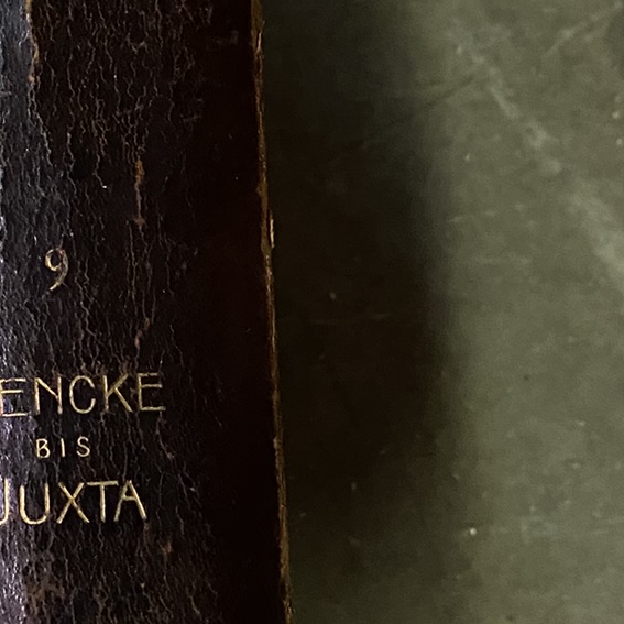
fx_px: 1693
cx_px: 36
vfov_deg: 20.7
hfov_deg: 20.4
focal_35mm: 83
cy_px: 143
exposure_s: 1/25
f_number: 1.8
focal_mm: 4.25
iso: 800
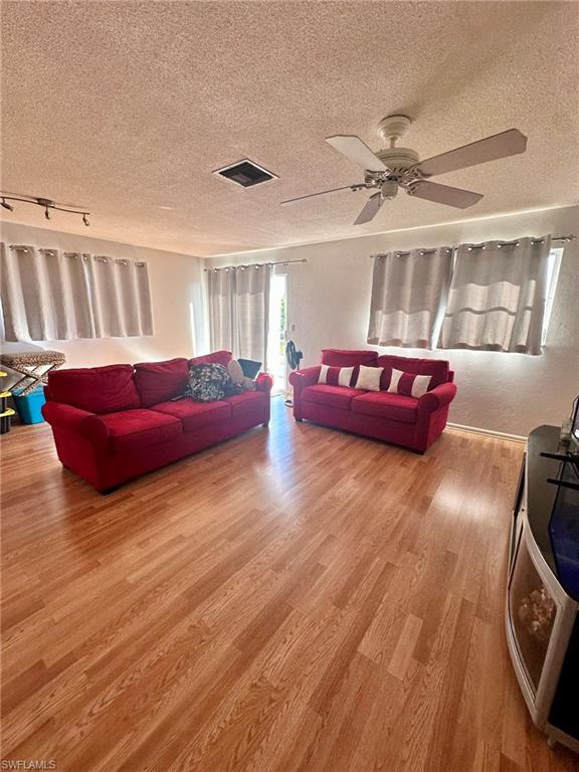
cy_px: 386
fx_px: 312
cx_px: 290
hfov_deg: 85.7
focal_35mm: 14
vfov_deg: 102.1
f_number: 2.2
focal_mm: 2.22
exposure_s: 1/120
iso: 125
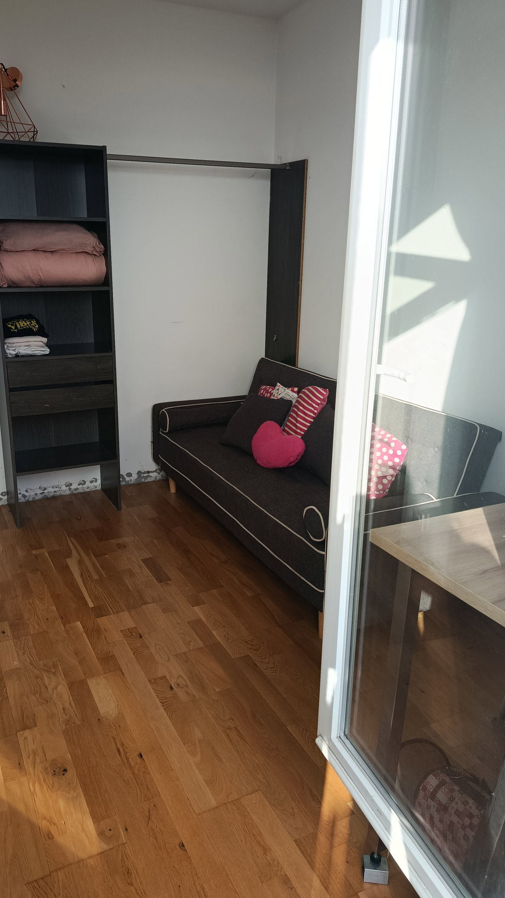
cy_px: 438
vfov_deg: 69.9
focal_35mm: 27
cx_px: 215
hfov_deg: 42.8
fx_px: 643
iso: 59
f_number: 1.7
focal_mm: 5.24
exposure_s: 1/100
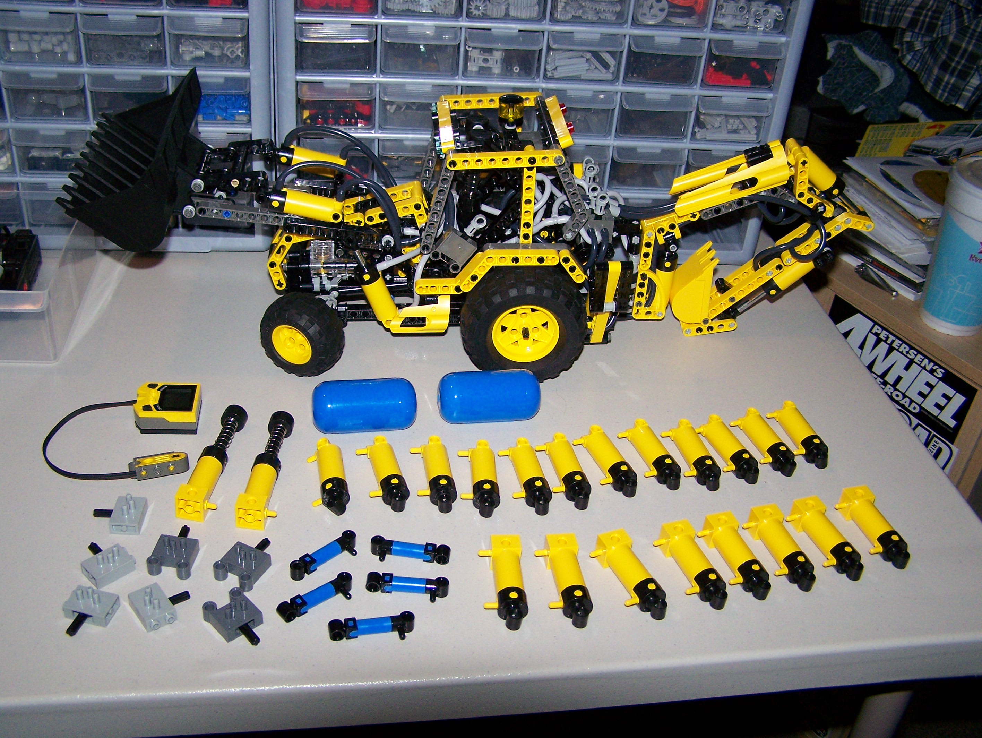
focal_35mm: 38
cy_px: 369
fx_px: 1079
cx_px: 491
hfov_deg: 48.9
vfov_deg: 37.8
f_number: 2.8
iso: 200
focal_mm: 6.3
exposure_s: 1/60
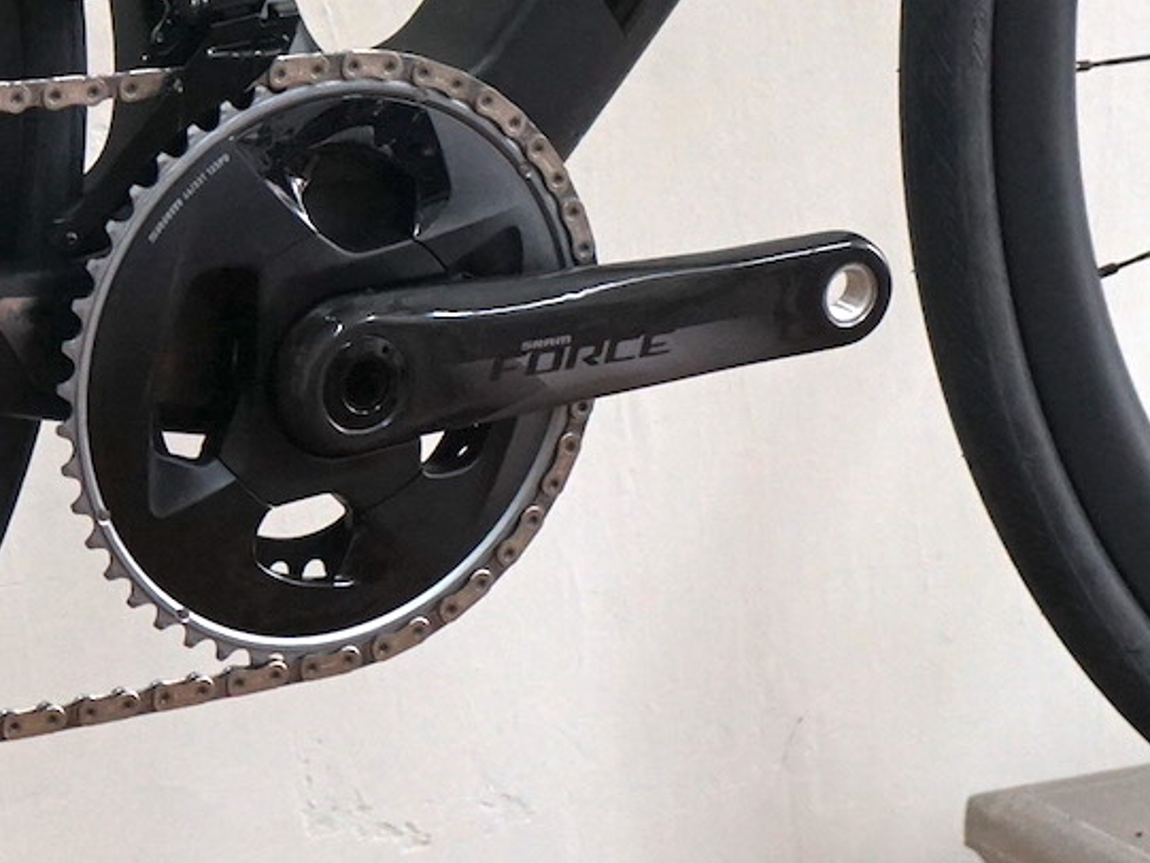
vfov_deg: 6.8
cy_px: -524
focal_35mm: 215
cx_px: 230
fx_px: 7144
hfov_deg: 9.2
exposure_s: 1/160
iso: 1600
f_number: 5
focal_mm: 55
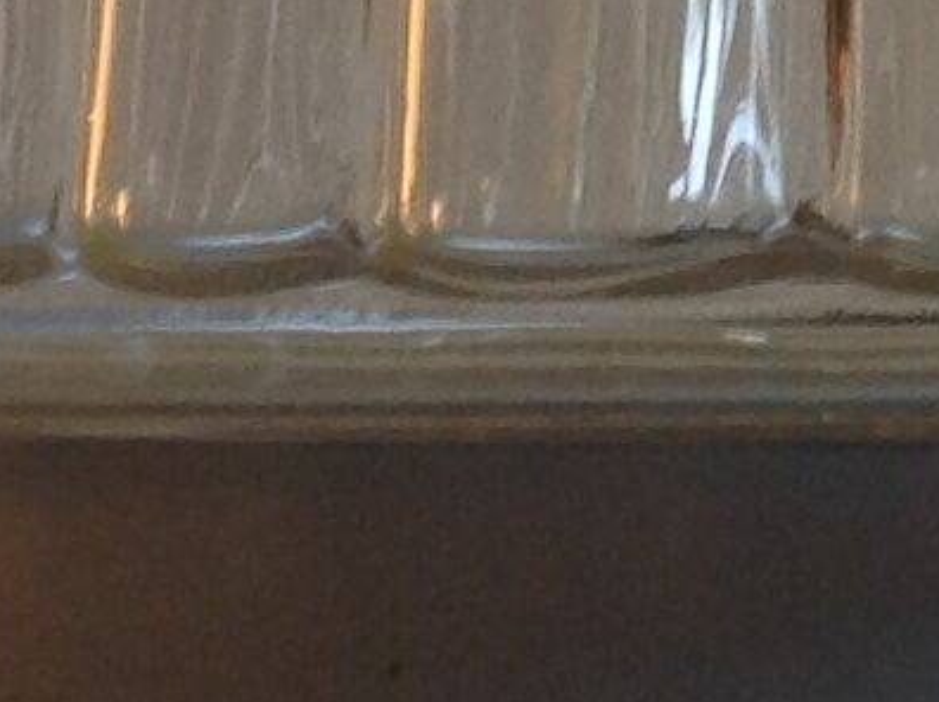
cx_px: 1304
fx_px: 6204
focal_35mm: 229
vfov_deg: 6.3
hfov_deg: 8.5
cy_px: -674
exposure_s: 1/24
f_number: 2.4
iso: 50
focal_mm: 4.28
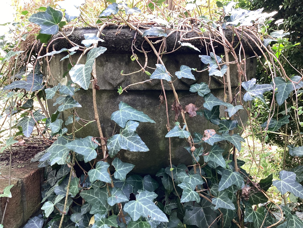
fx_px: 271
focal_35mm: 31
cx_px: 152
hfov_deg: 58.3
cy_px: 114
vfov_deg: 45.4
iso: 80
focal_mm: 3.3
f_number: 2.4
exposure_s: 1/120
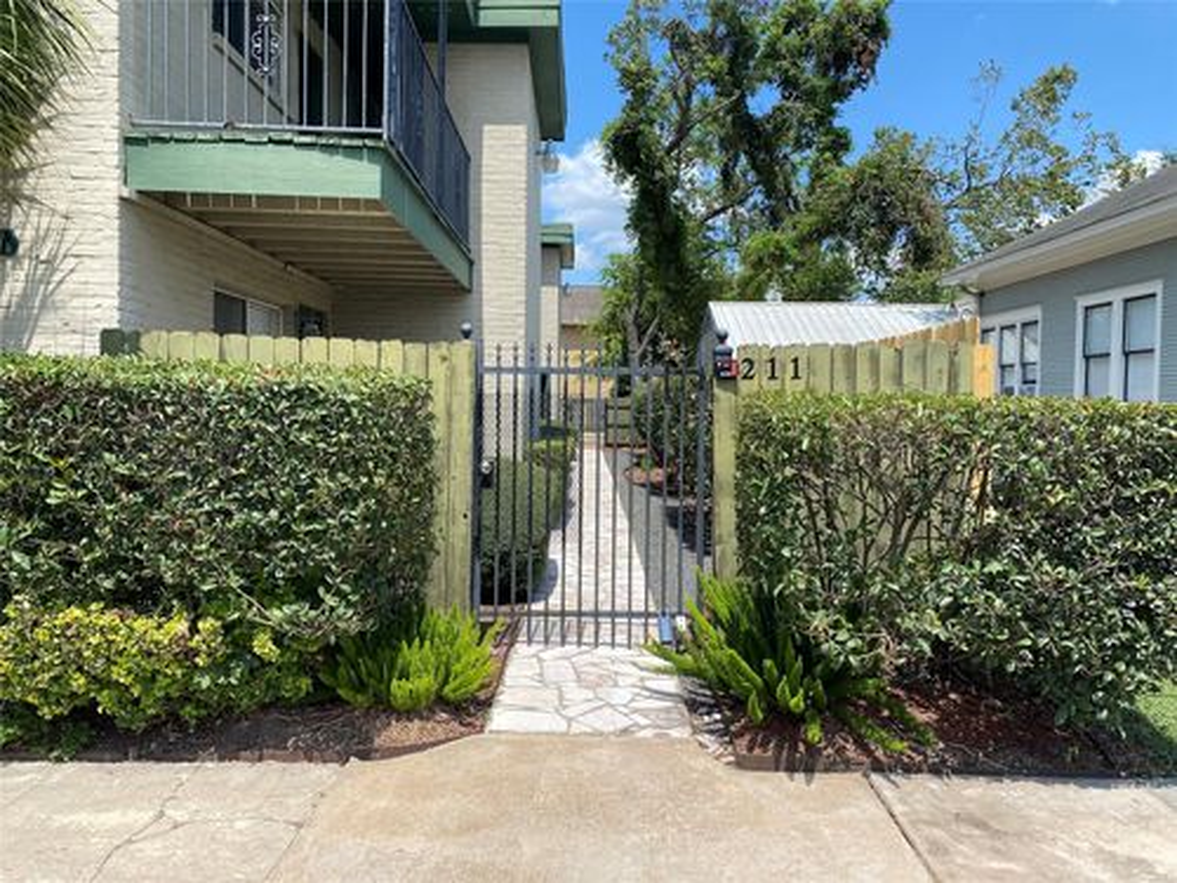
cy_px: 442
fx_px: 884
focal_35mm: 26
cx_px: 588
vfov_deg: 53.1
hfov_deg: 67.3
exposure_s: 1/2571
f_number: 1.8
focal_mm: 4.25
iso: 32
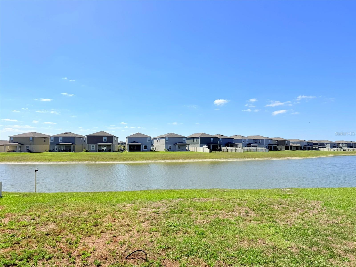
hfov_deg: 71.6
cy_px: 134
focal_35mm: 24
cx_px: 178
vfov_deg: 56.8
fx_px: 247
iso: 80
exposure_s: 1/7353
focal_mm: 6.76
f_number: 1.78
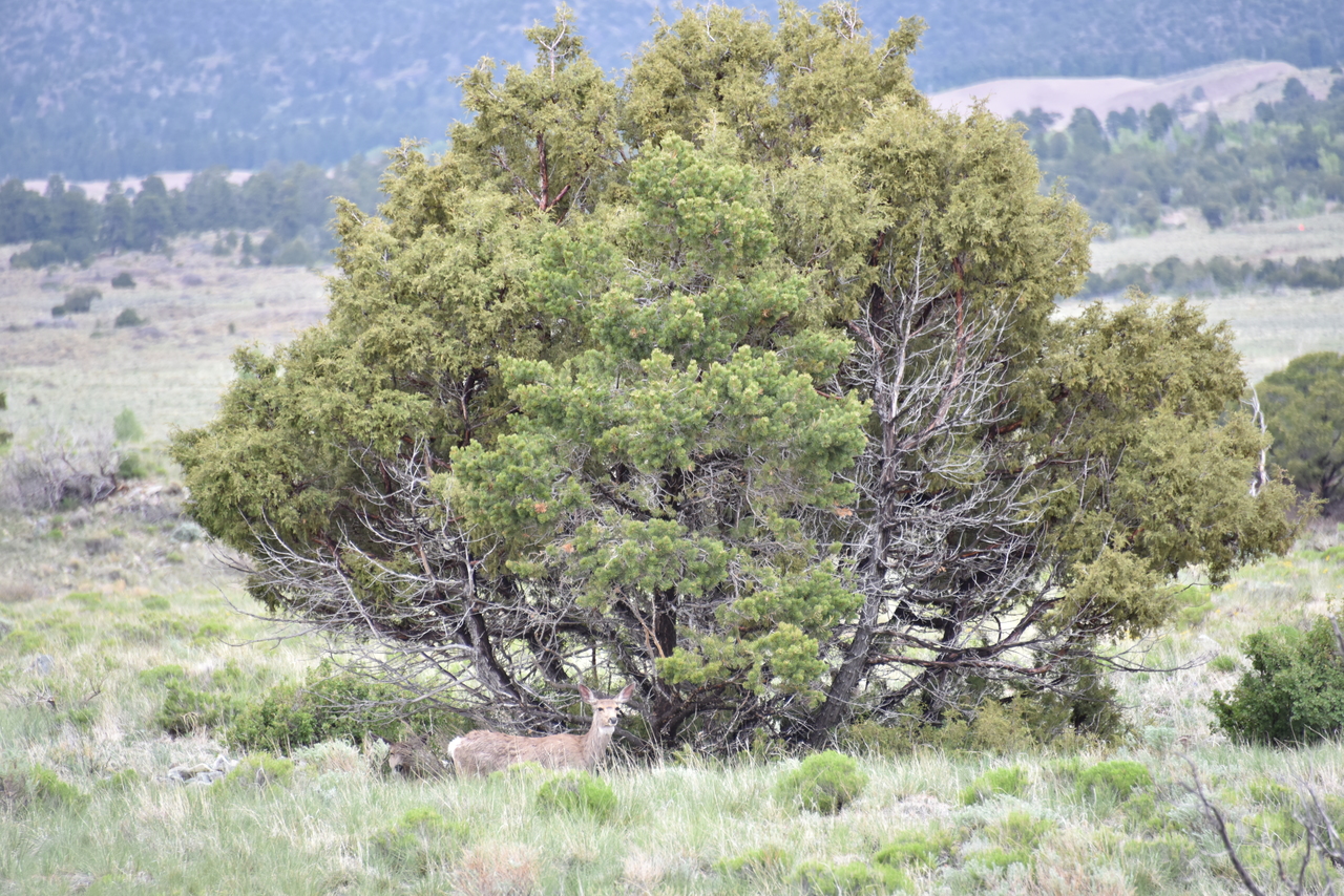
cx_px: 672
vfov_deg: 4.6
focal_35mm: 300
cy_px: 448
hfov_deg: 6.9
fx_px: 11202
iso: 720
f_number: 5.6
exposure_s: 1/640
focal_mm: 300
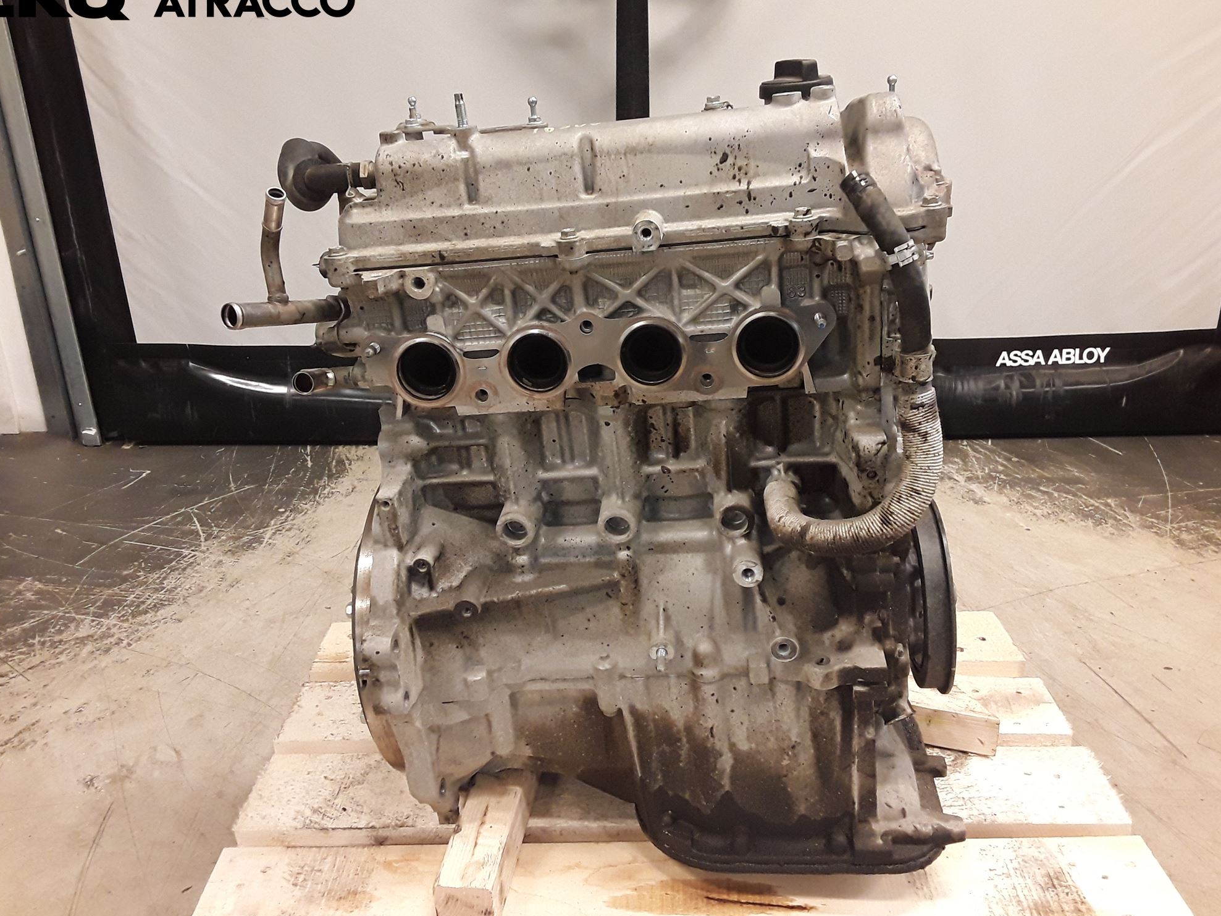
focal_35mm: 29
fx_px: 1023
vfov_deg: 48.2
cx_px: 608
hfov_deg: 61.7
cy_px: 455
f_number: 1.9
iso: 160
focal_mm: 2.91
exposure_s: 1/50
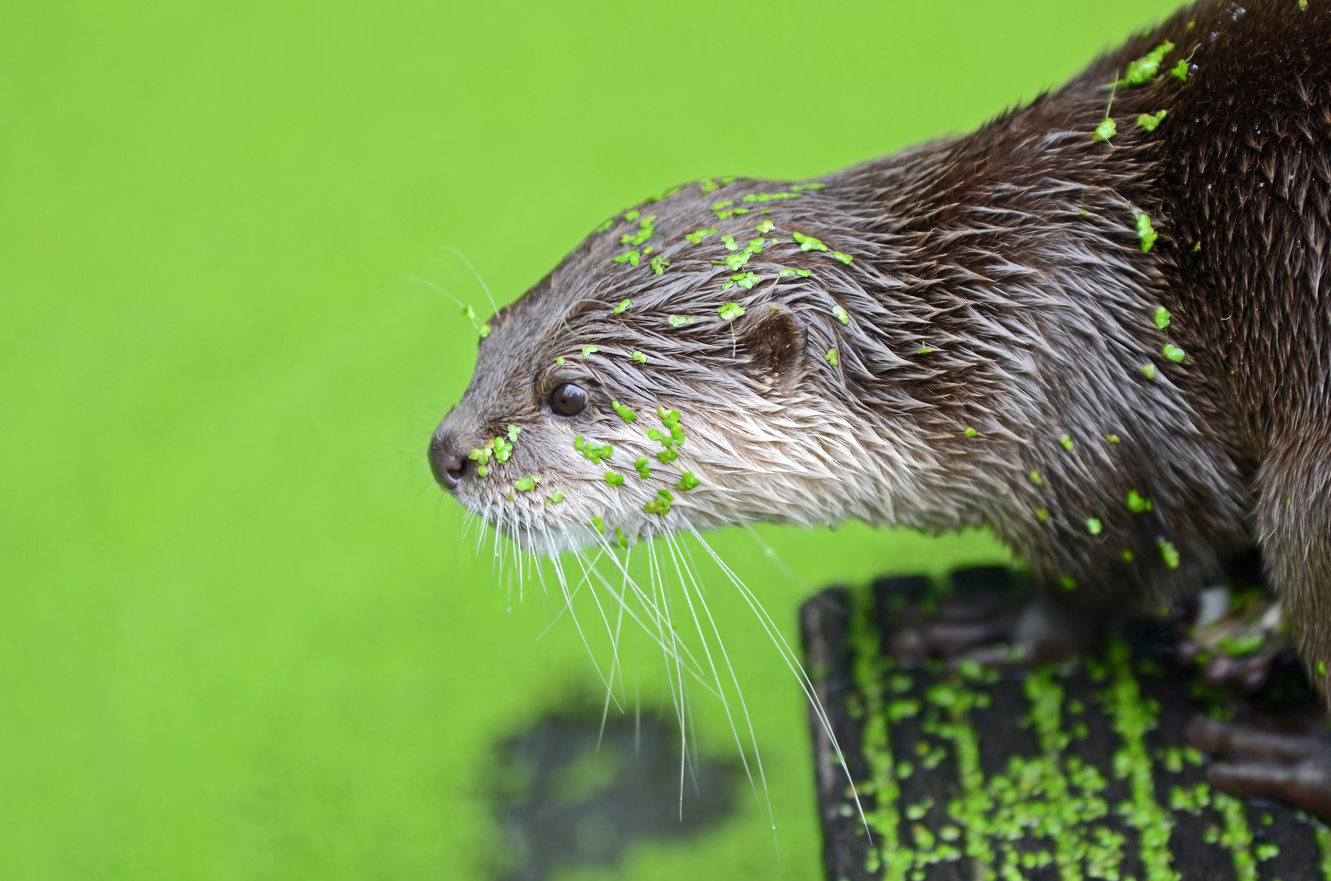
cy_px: 440
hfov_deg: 12.3
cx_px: 666
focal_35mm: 168
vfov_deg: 8.1
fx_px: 6198
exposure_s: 1/160
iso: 100
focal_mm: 112
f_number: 2.8
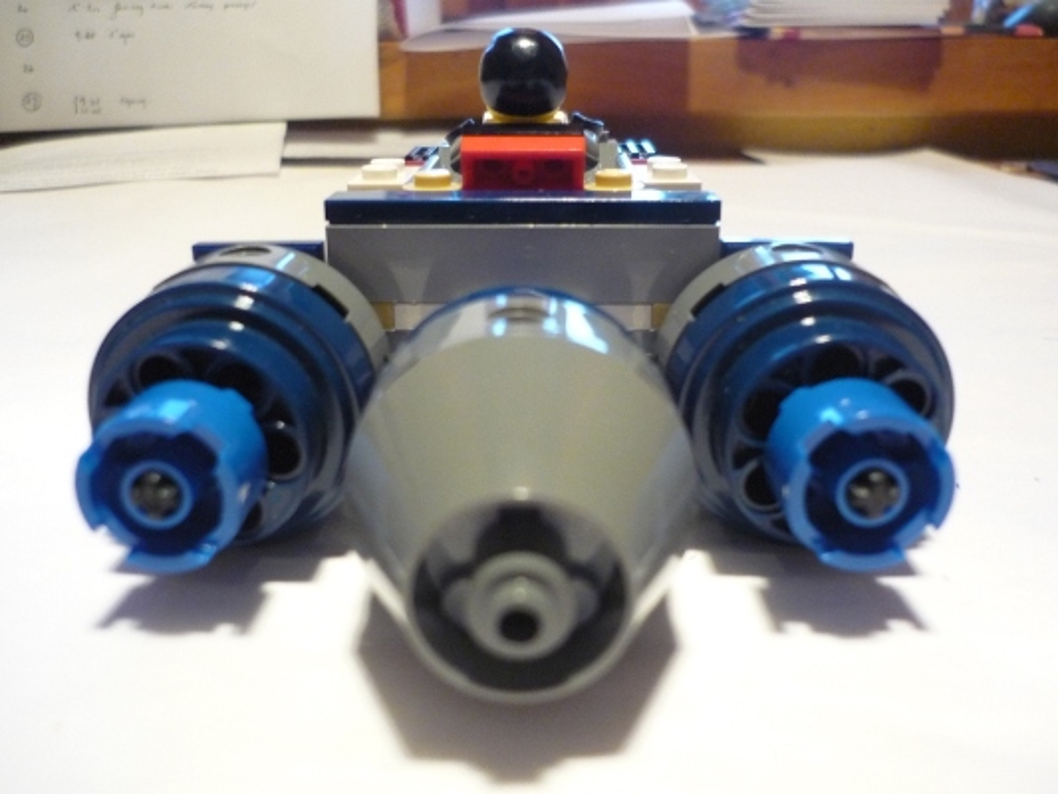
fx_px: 1009
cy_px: 397
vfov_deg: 43.0
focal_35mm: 33
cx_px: 529
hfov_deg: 55.3
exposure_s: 1/10
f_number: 2.8
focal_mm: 5.5
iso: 400
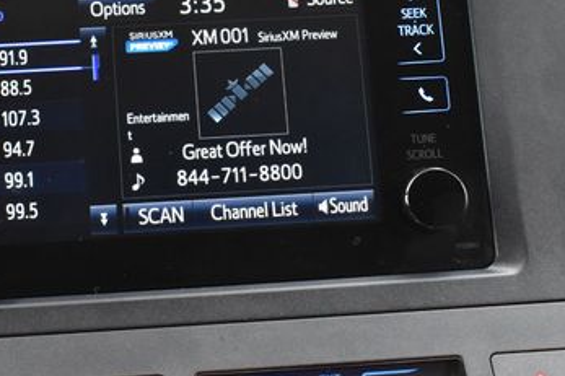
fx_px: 1302
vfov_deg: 16.4
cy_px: 151
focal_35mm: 83
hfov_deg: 24.2
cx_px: 137
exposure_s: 1/125
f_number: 9
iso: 2500
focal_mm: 30
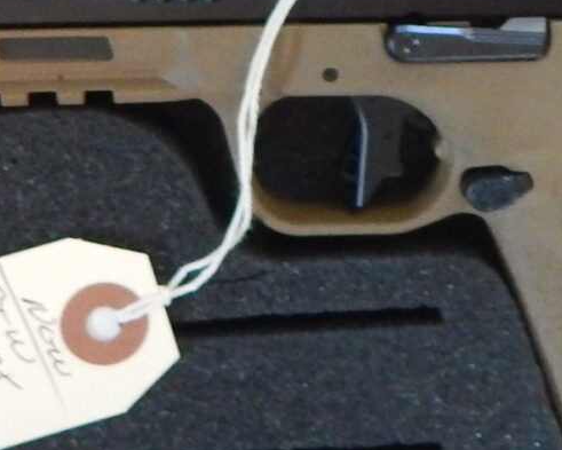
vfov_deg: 12.9
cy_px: -268
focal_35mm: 112
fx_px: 1863
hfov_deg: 17.2
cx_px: 290
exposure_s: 1/15
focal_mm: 4
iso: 400
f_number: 3
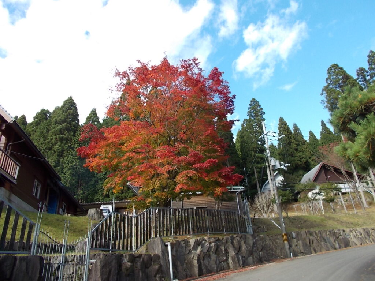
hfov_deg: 67.3
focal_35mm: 26
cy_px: 140
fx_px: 282
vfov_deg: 53.1
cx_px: 188
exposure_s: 1/200
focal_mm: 4.6
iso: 80
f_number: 3.2
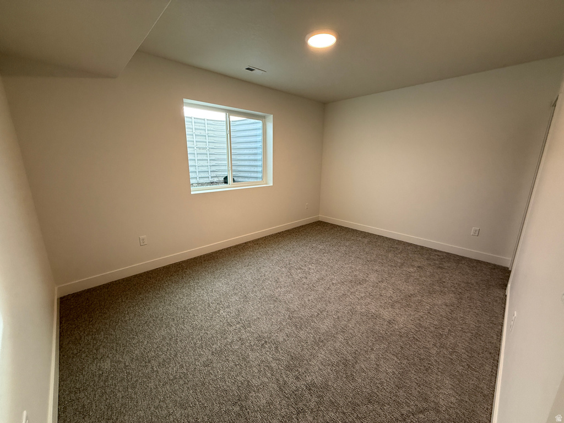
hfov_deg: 102.1
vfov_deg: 85.7
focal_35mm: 14
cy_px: 212
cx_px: 282
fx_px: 228
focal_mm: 2.22
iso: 125
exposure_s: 1/120
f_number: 2.2
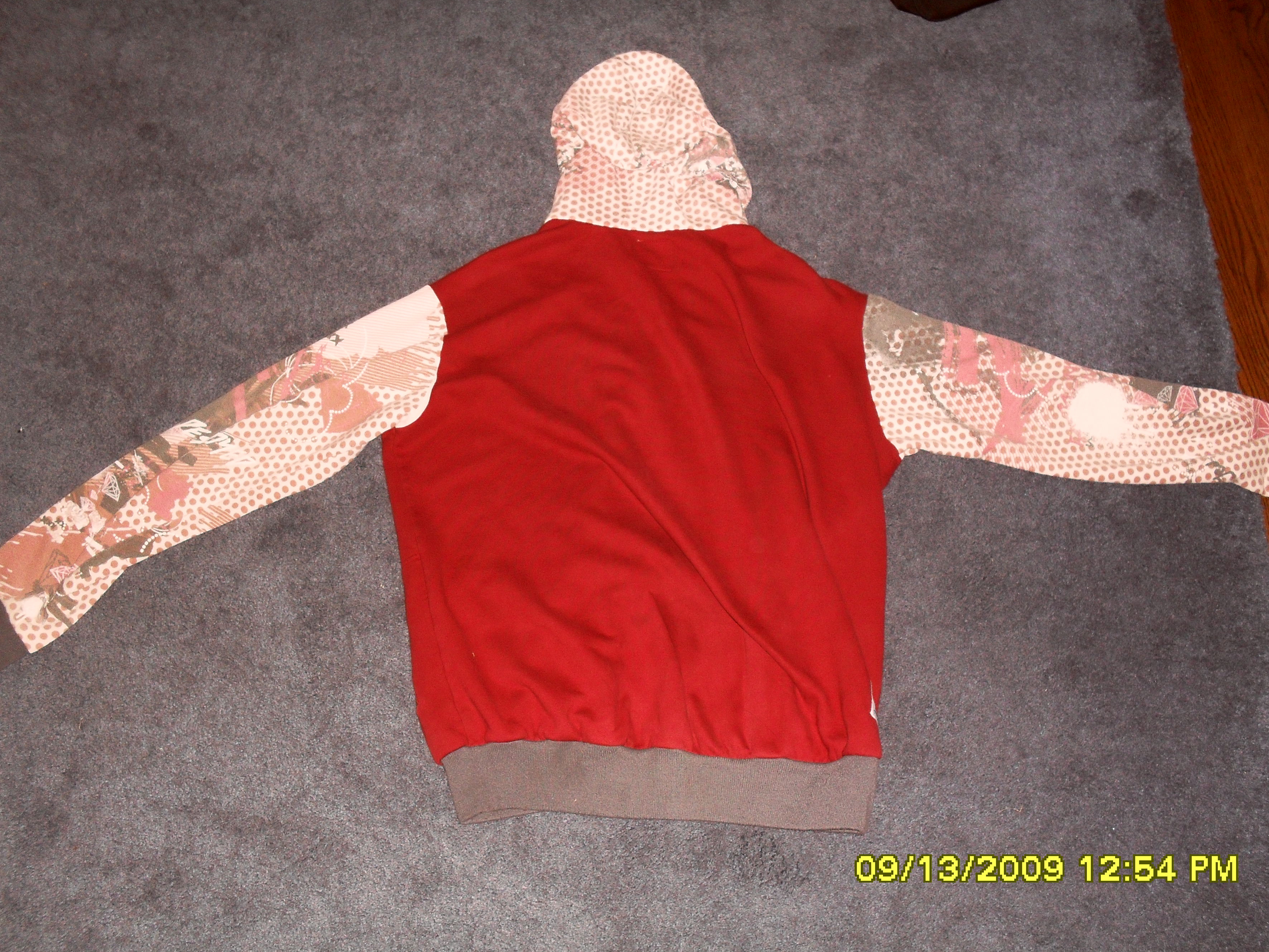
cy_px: 473
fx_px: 1320
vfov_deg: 39.7
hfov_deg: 51.4
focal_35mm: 36
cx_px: 647
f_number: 3.2
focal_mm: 6.3
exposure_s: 1/45
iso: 200
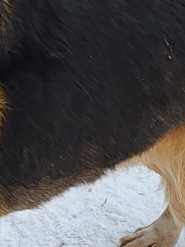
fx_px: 1218
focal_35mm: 171
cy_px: 120
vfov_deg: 11.6
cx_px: -11
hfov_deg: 8.6
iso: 40
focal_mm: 5.4
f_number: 1.8
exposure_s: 1/514
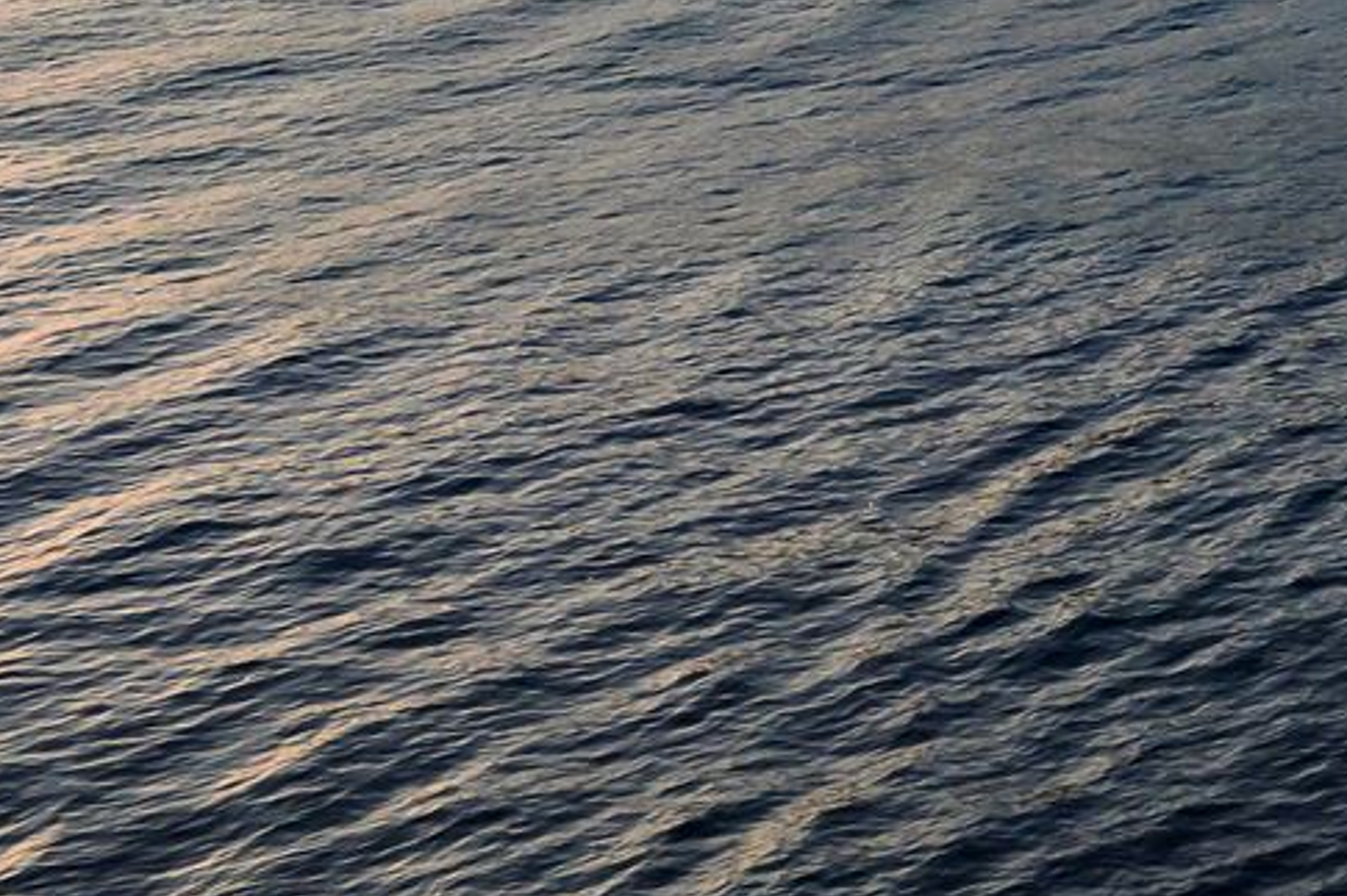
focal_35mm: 95
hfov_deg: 16.7
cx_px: 2611
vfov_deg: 13.2
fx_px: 3553
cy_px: -630
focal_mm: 24
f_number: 11
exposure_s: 1/1250
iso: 500
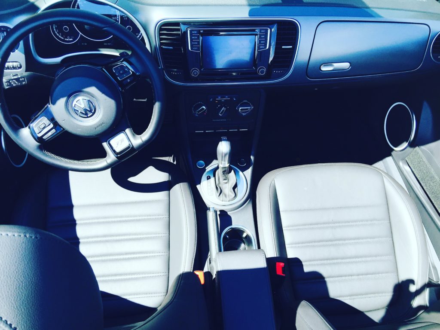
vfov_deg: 48.2
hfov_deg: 61.7
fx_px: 369
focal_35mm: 29
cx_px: 220
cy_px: 165
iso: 32
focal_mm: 4.15
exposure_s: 1/347
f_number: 2.2
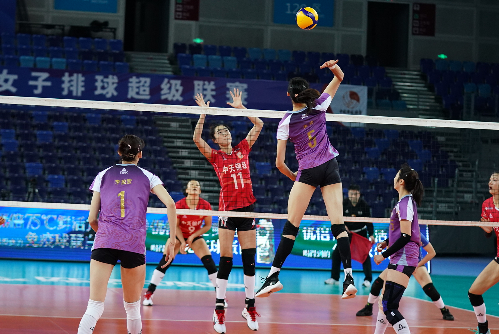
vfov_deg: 10.6
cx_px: 250
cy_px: 167
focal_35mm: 129
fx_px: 1789
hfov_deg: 15.9
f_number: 2.8
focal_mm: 86
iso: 2500
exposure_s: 1/1250
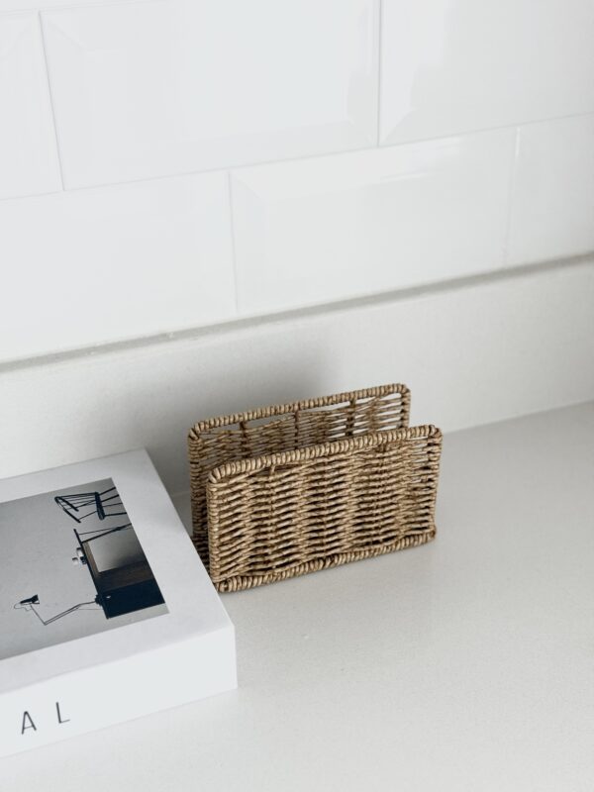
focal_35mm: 48
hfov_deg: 30.3
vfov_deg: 39.7
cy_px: 396
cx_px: 297
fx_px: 1098
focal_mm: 6.76
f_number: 1.78
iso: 250
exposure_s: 1/45
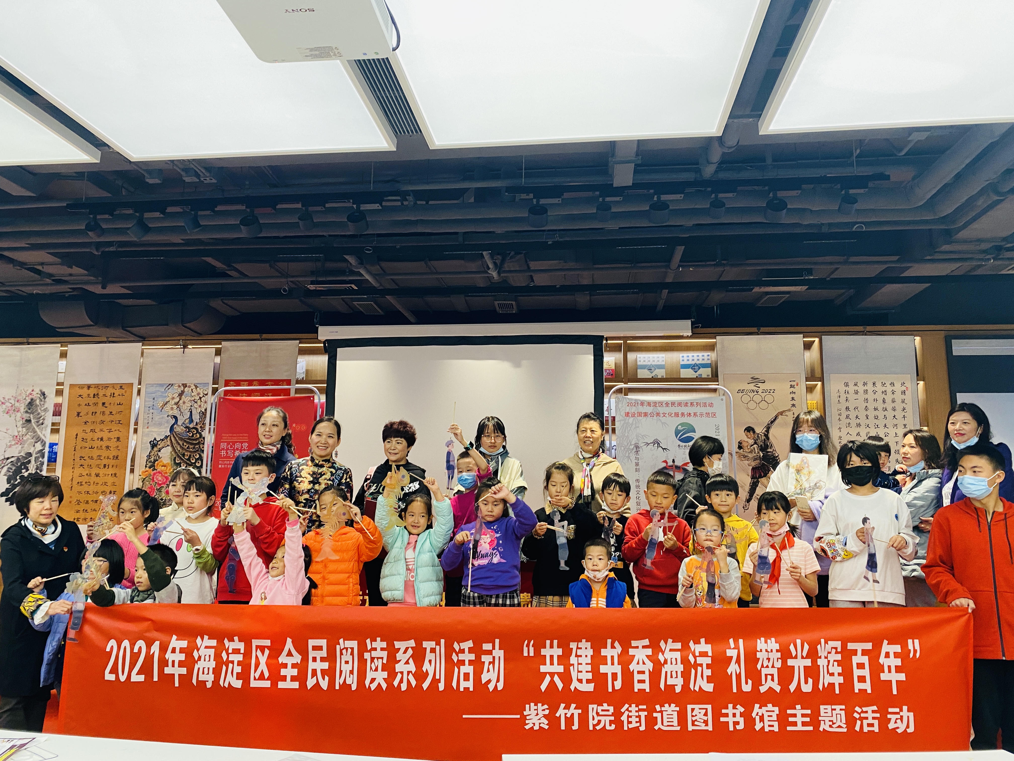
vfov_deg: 53.1
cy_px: 380
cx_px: 507
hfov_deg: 67.3
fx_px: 762
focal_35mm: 26
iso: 160
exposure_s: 1/60
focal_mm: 4.25
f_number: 1.8
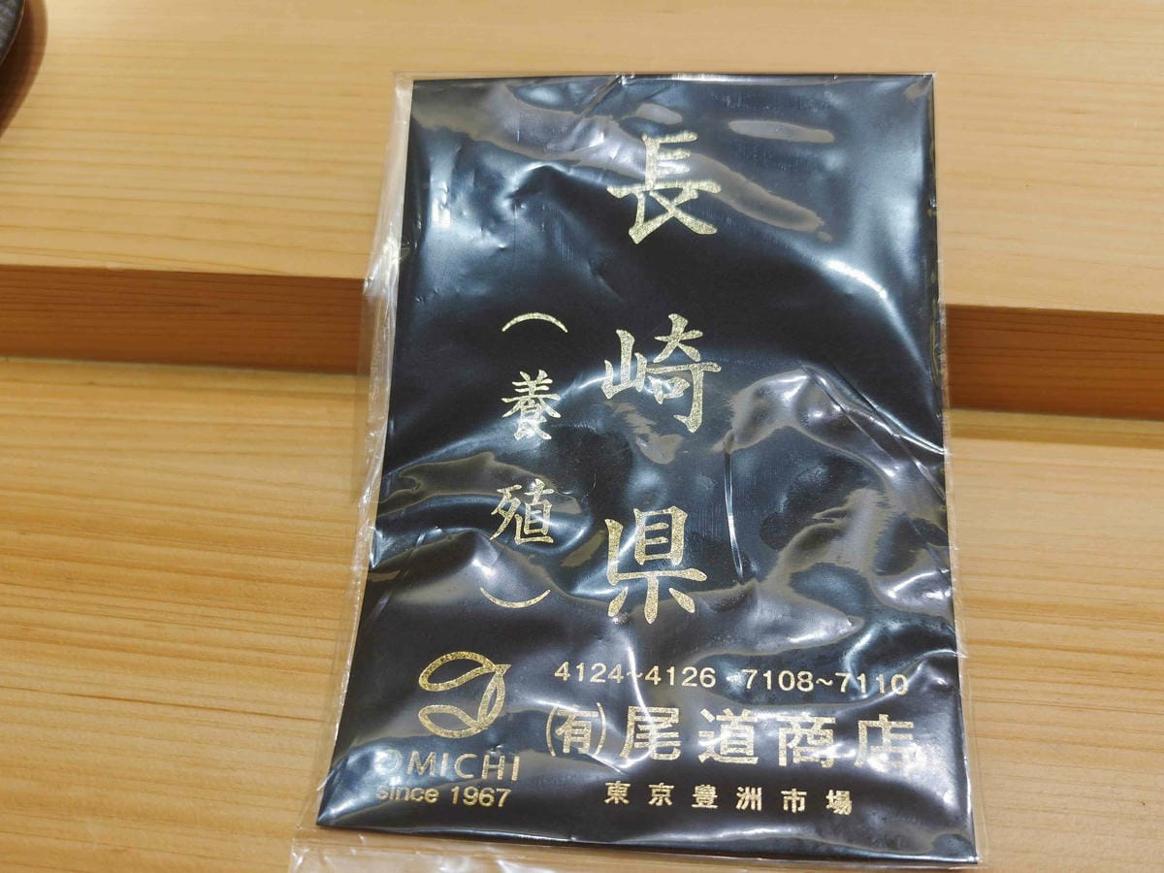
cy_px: 436
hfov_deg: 56.8
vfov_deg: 44.2
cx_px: 582
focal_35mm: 32
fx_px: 1076
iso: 123
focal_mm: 8.72
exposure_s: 1/120
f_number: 2
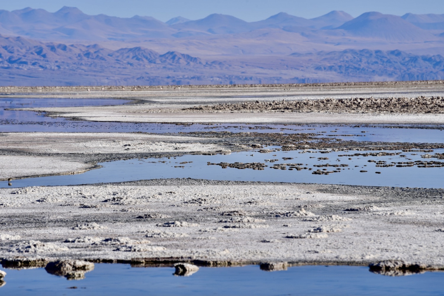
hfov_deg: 9.4
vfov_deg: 6.2
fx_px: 2714
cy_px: 148
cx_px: 222
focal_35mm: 220
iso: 200
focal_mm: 220
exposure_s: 1/500
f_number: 11
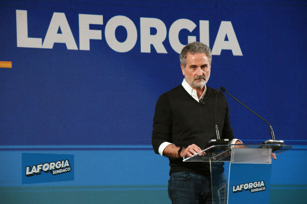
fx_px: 1705
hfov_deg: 10.3
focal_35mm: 200
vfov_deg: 6.9
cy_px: 102
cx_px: 154
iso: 1250
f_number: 9
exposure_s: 1/200
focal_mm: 200
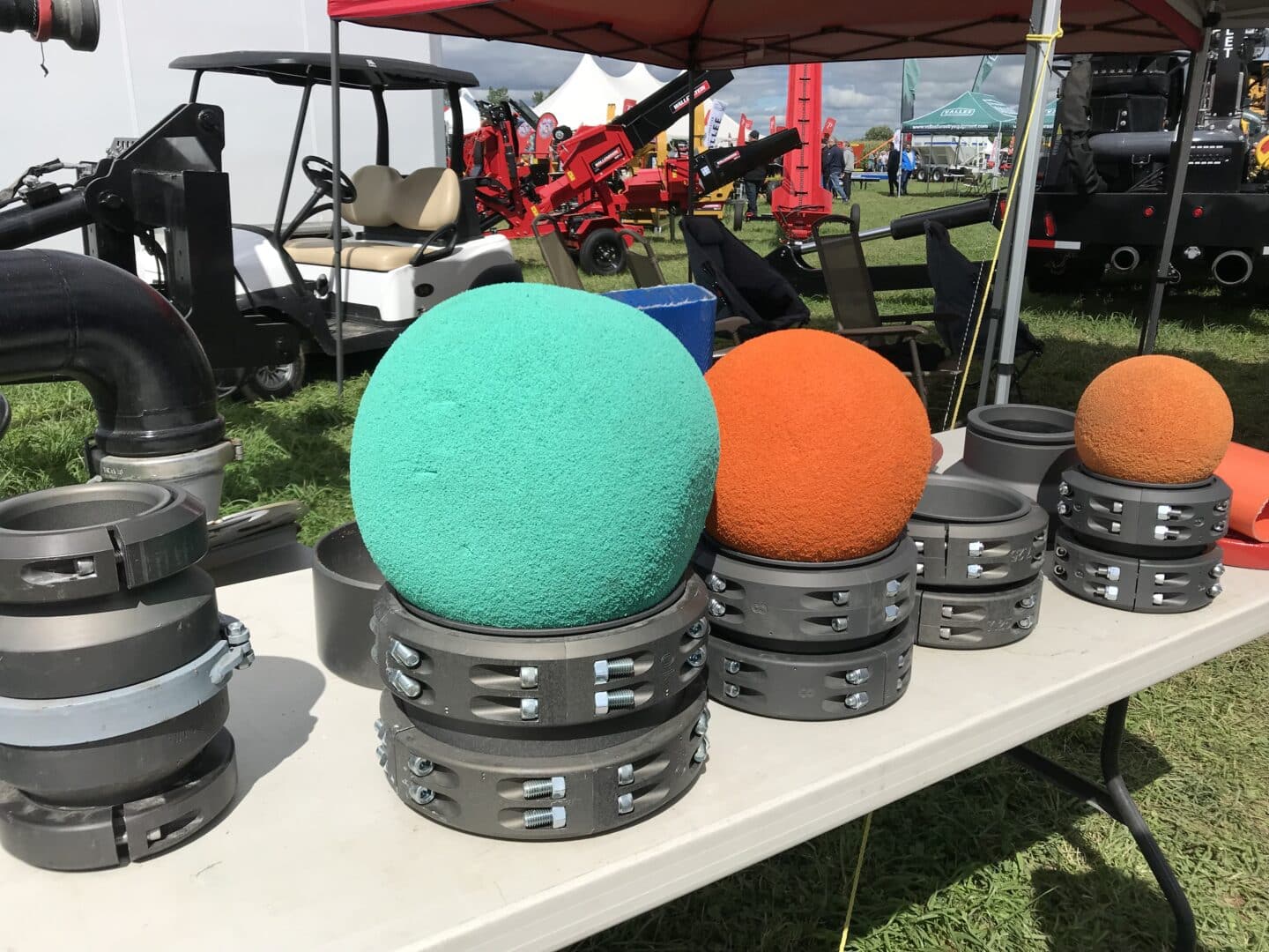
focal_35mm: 28
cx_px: 634
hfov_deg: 63.4
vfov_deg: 49.7
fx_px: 1026
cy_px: 476
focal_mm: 3.99
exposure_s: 1/4808
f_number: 1.8
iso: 20
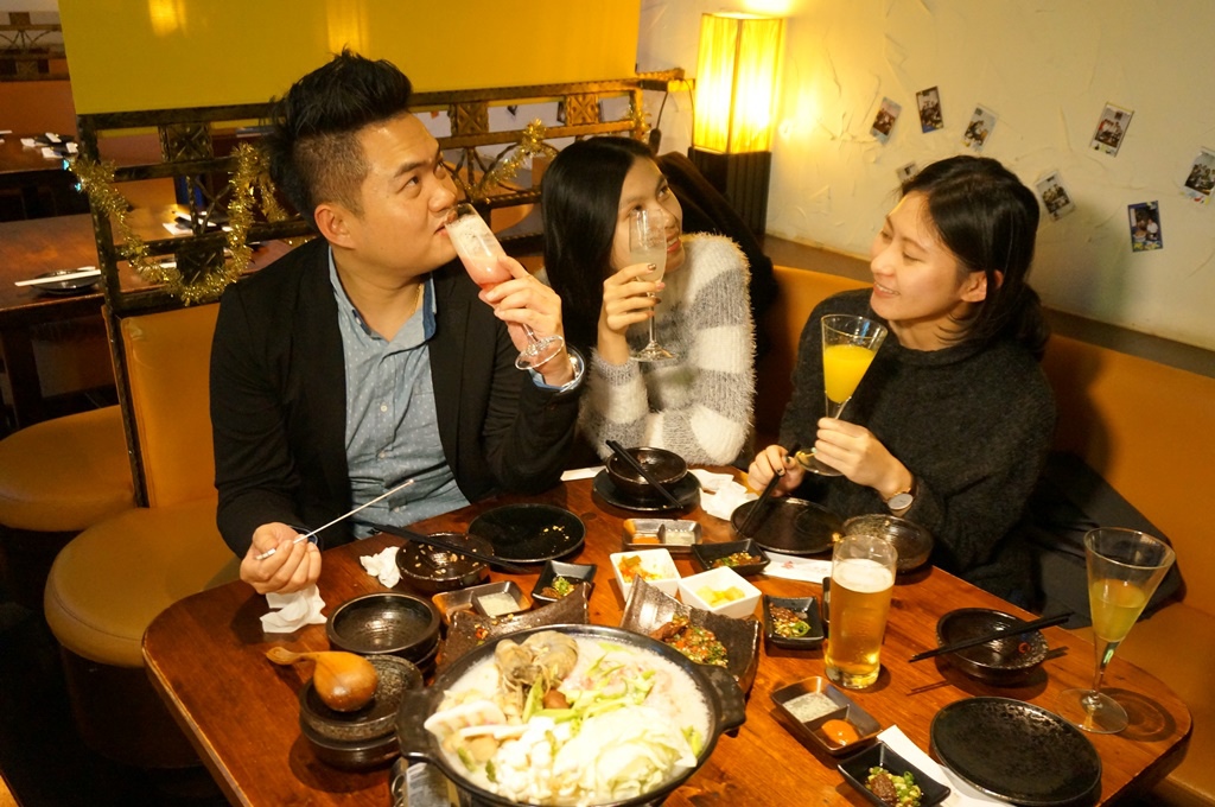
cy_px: 404
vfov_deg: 41.6
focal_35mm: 32
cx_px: 608
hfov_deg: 59.6
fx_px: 1062
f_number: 4
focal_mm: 21
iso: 3200
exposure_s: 1/20
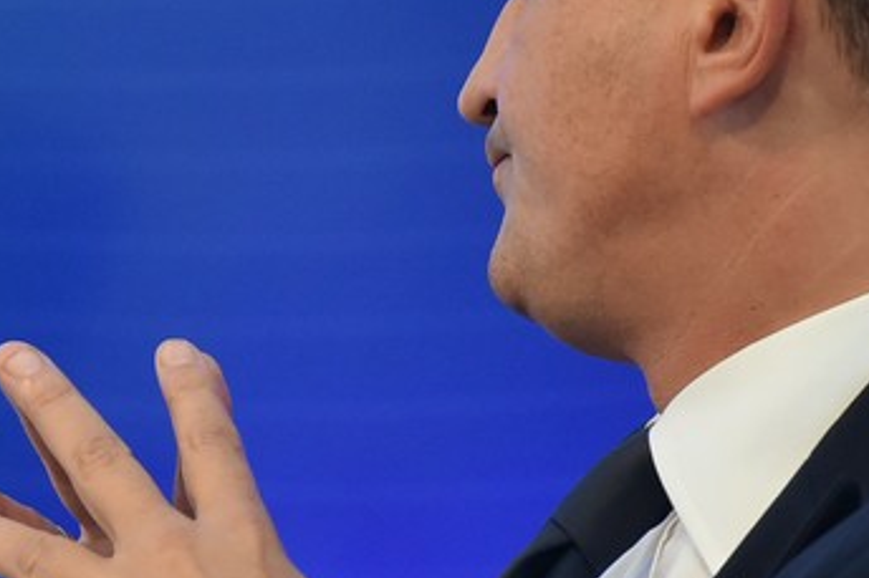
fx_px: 15803
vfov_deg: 2.1
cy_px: 172
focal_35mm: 655
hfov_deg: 3.1
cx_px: 431
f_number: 8
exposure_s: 1/250
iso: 3200
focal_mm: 200
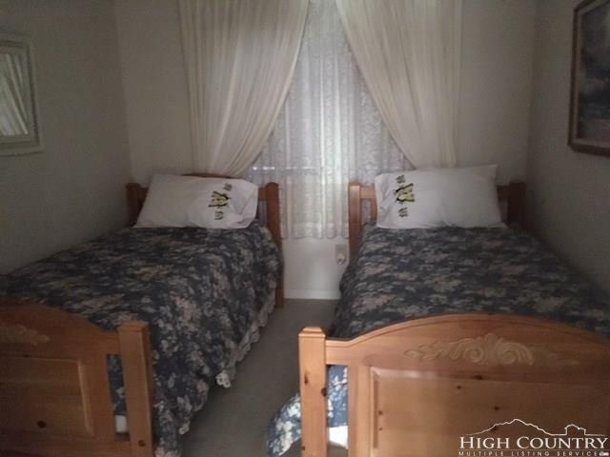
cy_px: 228
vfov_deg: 48.2
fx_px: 511
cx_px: 305
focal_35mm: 29
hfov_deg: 61.7
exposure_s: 1/15
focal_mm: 4.15
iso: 2000
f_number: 2.2
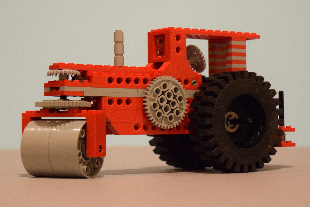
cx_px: 145
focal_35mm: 100
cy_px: 96
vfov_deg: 13.7
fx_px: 858
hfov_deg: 20.5
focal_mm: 55
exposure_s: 1/60
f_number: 5.6
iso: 4500
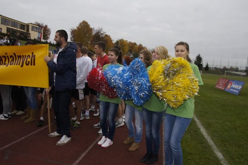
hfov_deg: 70.5
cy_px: 82
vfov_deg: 50.3
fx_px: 175
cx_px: 124
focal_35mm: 26
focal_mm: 17
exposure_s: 1/160
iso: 1600
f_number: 20
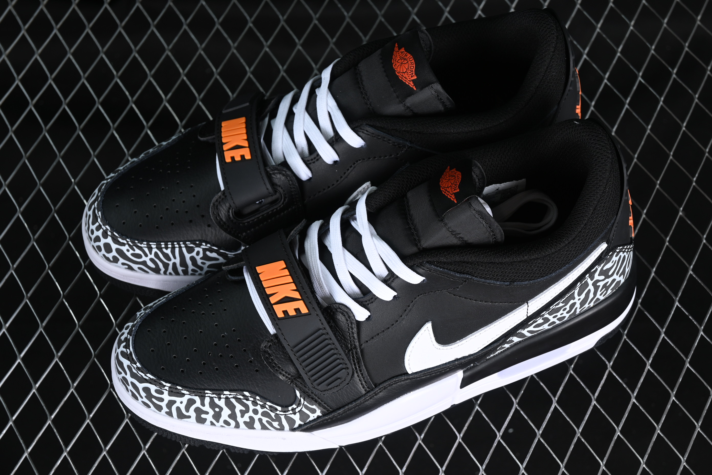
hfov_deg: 27.0
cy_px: 238
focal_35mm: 75
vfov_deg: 18.2
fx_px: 1483
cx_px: 356
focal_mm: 50
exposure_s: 1/50
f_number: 6.3
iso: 160
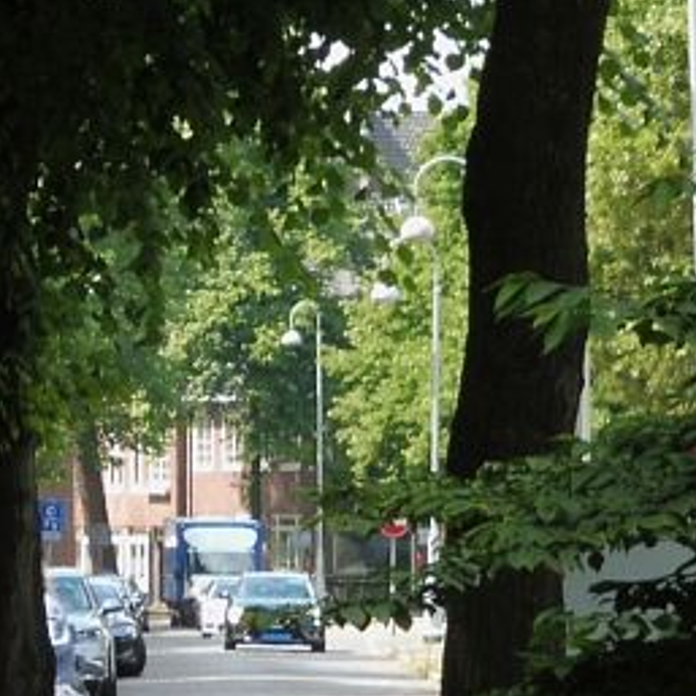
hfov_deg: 3.4
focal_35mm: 510
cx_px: 1313
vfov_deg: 3.4
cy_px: 466
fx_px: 11601
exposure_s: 1/100
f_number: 6.3
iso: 160
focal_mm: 25.9
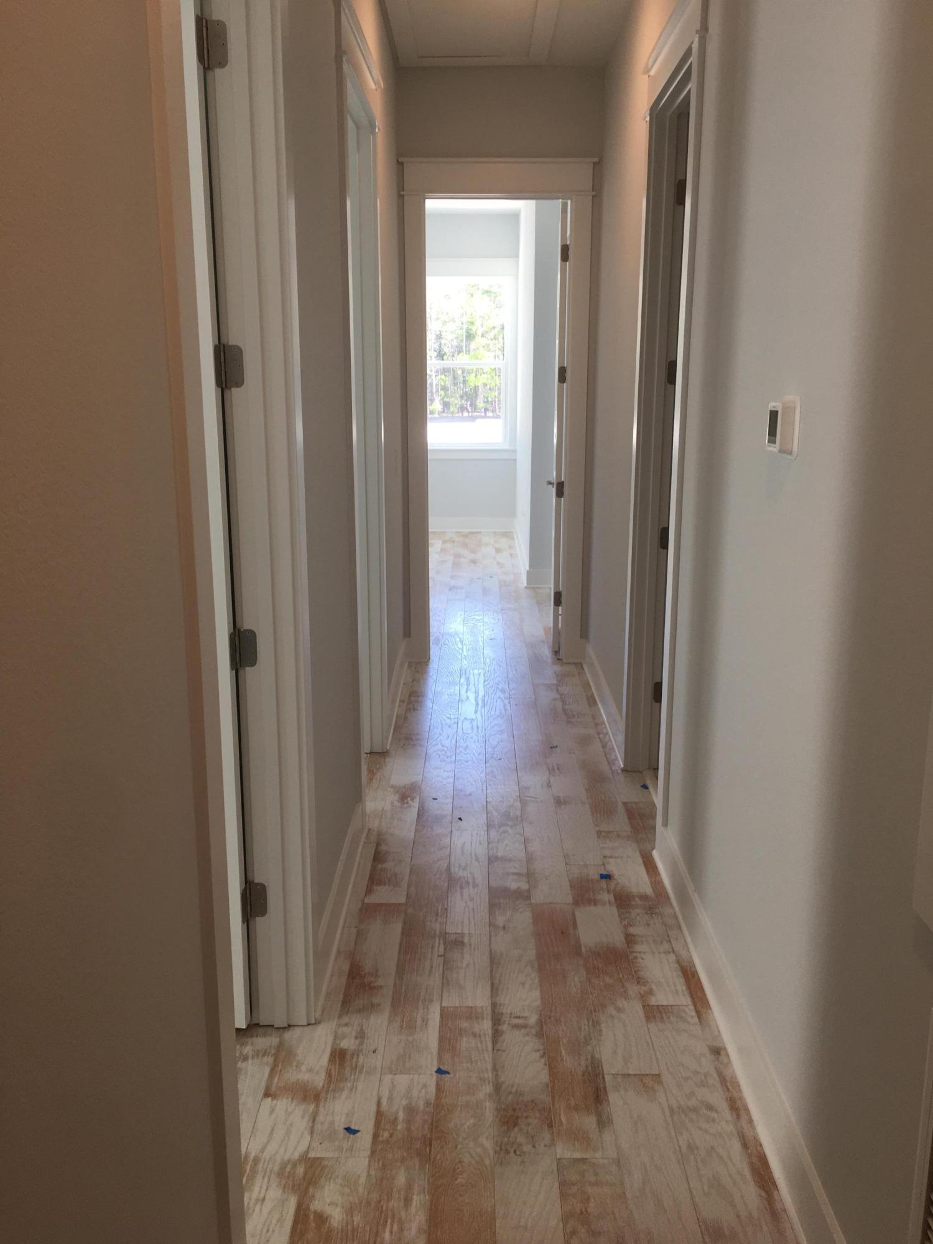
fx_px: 1042
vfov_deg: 61.7
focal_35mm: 29
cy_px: 622
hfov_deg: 48.2
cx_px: 466
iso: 32
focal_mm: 4.15
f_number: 2.2
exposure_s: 1/60
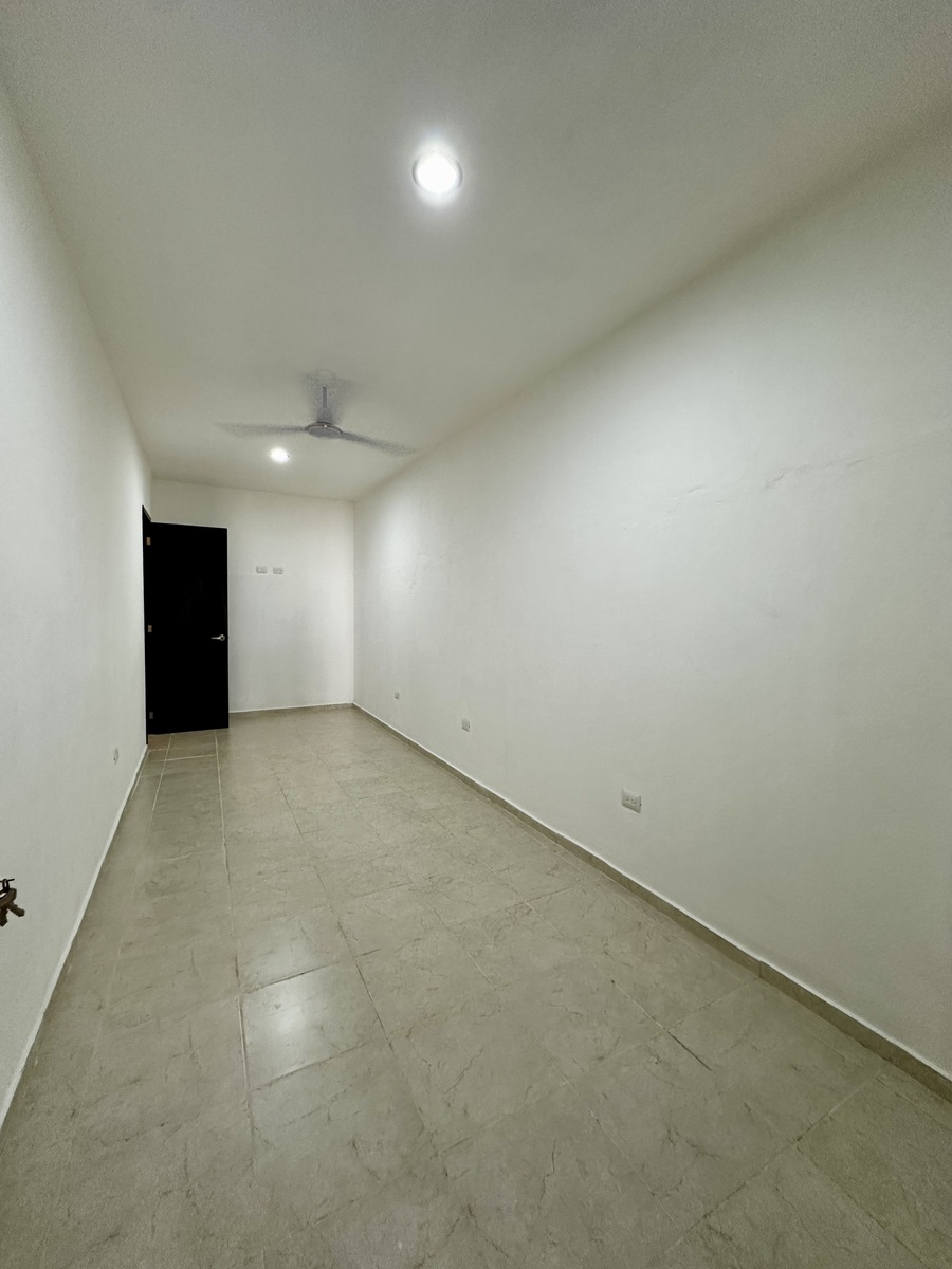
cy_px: 634
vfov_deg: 102.1
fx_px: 513
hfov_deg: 85.7
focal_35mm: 14
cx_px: 476
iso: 160
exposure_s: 1/60
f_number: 2.2
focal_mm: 2.22
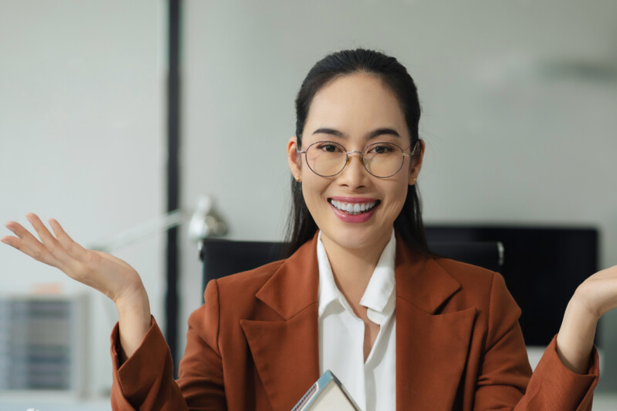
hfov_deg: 16.0
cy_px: 286
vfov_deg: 10.7
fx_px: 2193
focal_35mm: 128
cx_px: 327
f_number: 2.8
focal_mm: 85
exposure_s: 1/200
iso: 400
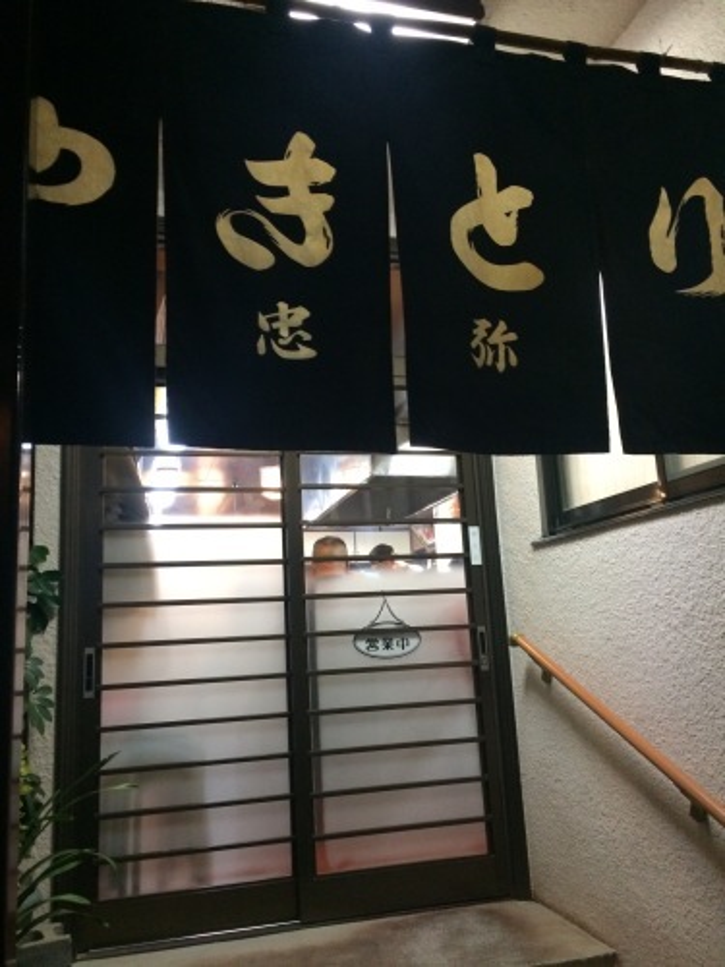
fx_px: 810
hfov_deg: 48.2
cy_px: 484
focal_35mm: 29
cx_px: 362
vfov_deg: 61.7
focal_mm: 4.15
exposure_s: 1/30
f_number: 2.2
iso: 250
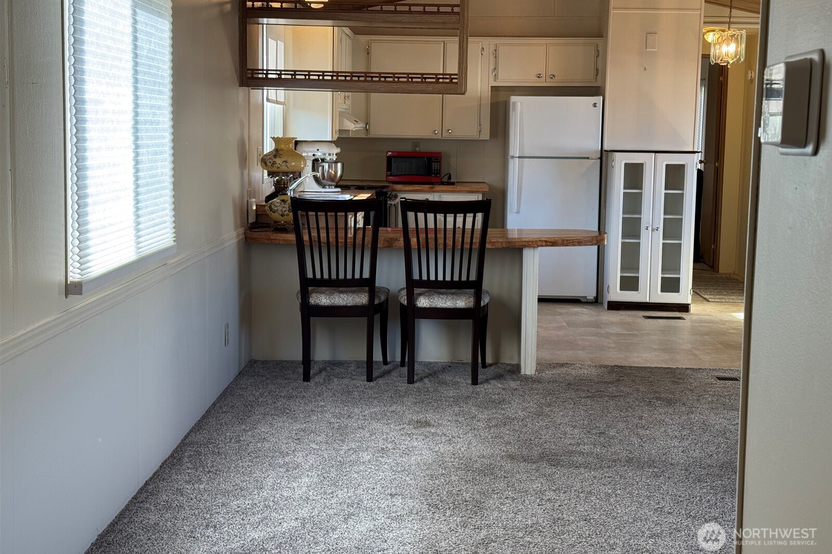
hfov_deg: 39.6
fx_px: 1155
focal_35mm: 50
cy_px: 246
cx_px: 416
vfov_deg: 27.0
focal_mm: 6.76
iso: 80
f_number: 1.78
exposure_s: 1/120
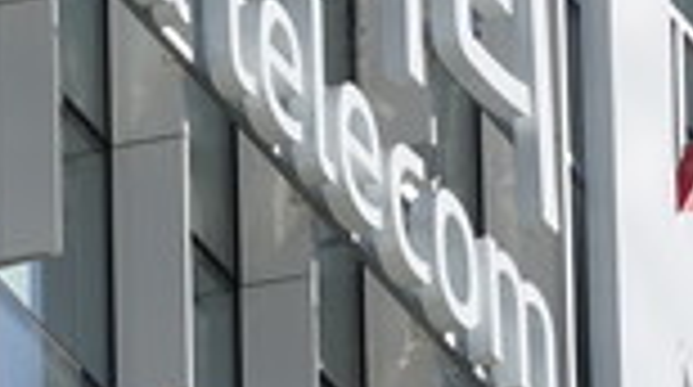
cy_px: 153
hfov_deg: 1.1
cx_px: 212
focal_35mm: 1952
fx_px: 35807
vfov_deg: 0.6
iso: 100
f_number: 4.5
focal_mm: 174.93
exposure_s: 1/1000
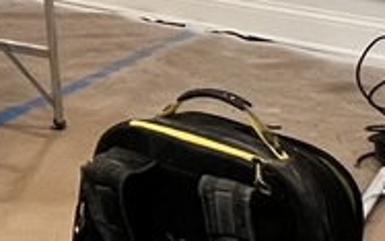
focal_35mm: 106
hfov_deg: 15.2
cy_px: -99
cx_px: -424
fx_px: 1113
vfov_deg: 11.9
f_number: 1.8
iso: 200
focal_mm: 1.57
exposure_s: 1/120
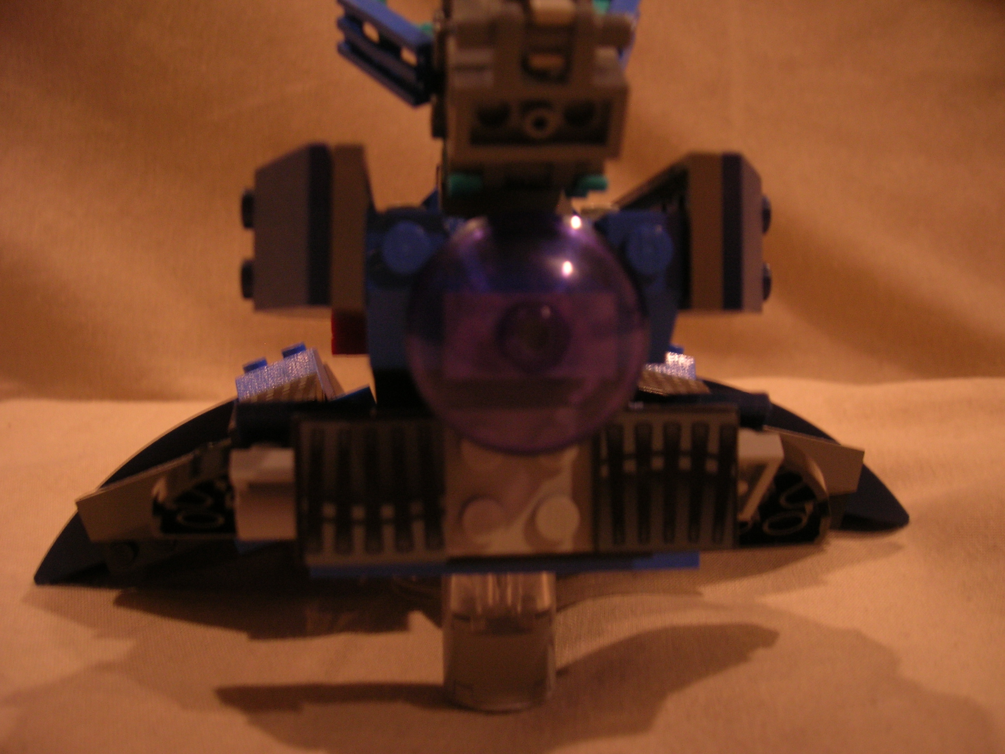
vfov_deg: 41.8
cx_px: 502
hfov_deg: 54.0
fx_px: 987
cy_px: 377
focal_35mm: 34
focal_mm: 5.7
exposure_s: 1/4.3
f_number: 2.9
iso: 80
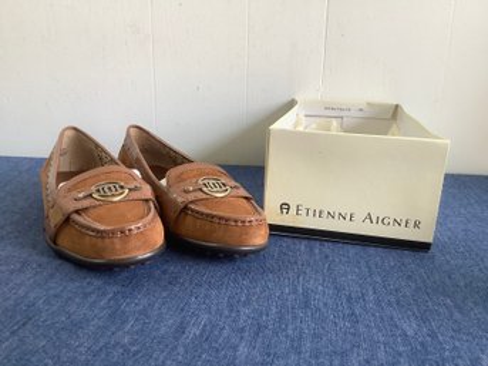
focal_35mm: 31
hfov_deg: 58.4
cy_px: 183
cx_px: 244
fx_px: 437
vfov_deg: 45.4
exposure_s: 1/60
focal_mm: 3.3
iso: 50
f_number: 2.4
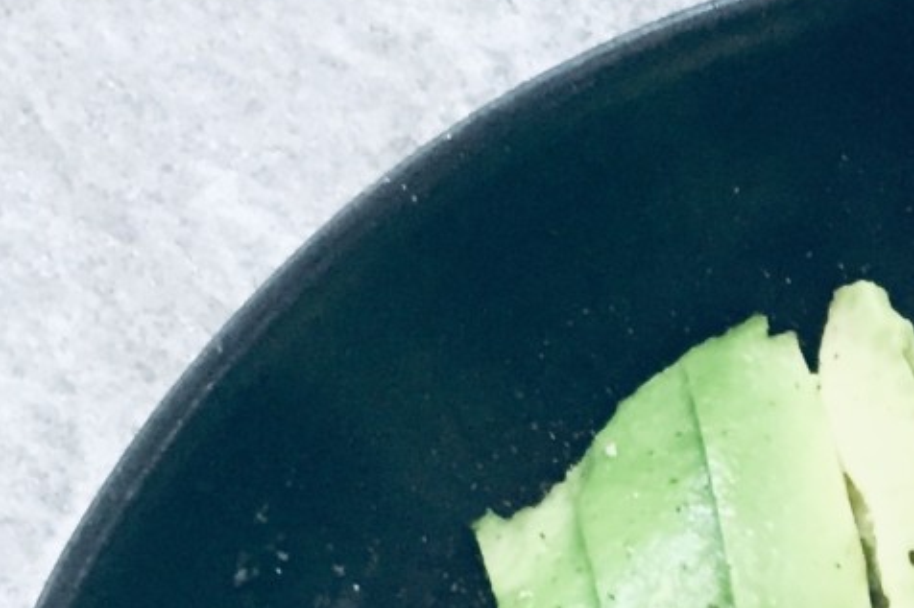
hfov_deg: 16.9
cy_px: 1145
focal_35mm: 114
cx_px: 1196
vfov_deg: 11.1
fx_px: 2893
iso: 250
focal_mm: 4.15
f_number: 2.2
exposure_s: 1/17
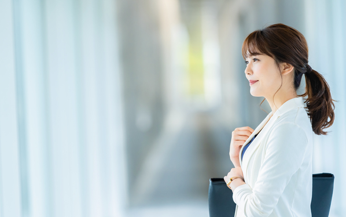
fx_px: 1830
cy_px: 107
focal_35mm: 194
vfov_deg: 6.8
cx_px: 164
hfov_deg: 10.8
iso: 800
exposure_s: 1/1000
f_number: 2.8
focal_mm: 178
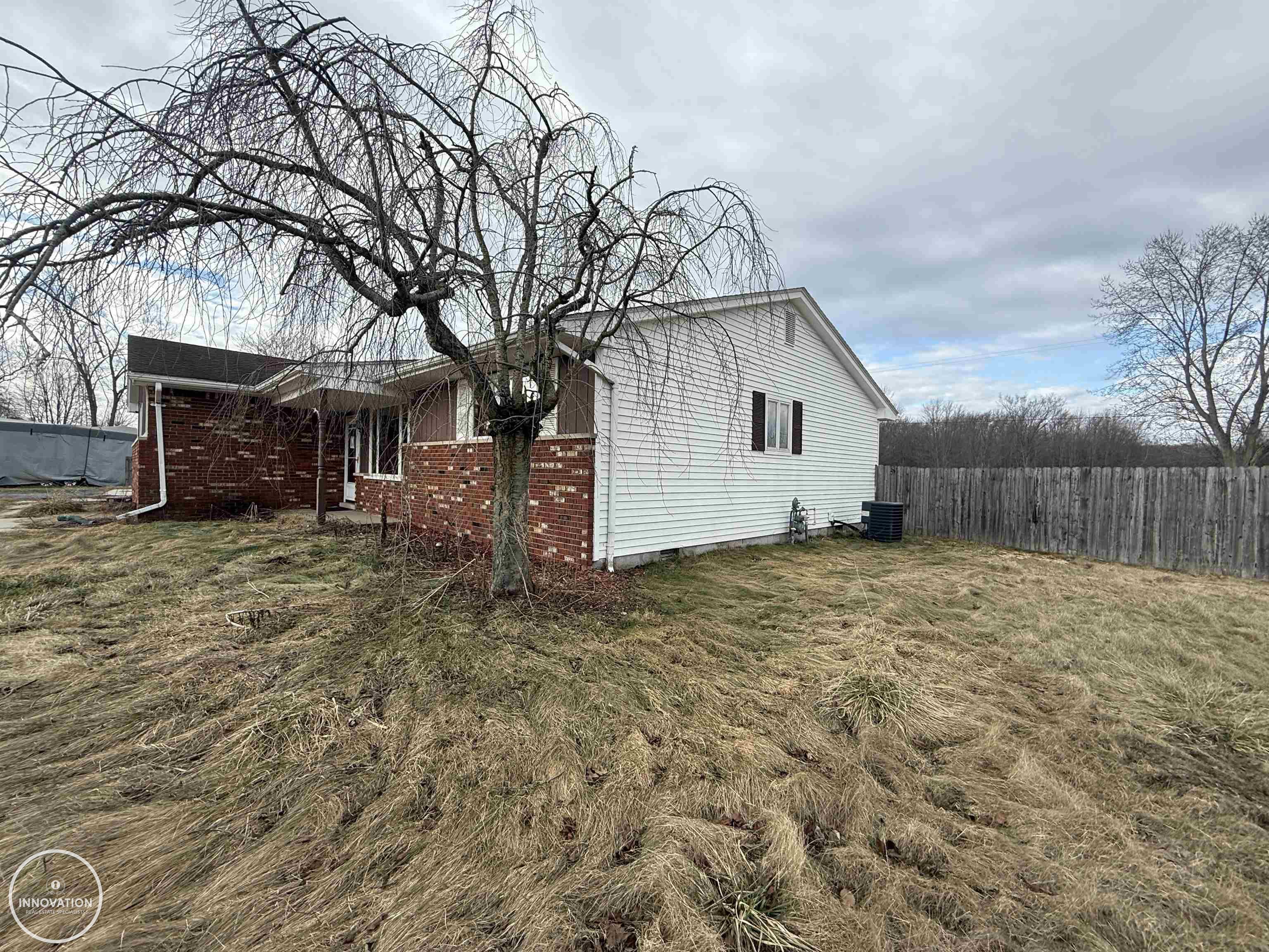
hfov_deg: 102.1
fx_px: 513
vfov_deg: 85.7
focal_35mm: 14
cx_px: 634
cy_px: 476
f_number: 2.2
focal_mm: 2.22
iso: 50
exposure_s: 1/914
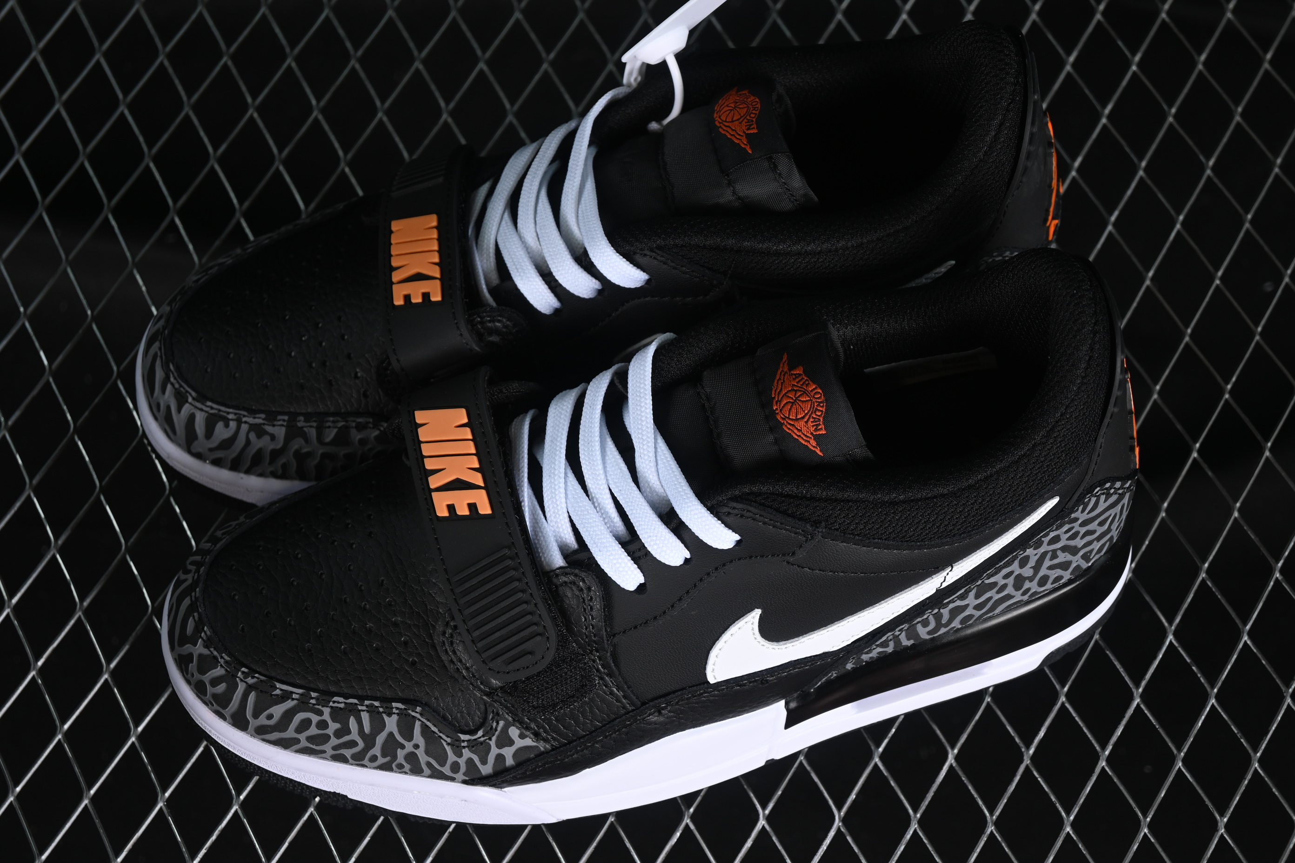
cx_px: 648
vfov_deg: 18.2
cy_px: 432
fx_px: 2698
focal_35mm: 75
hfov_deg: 27.0
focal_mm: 50
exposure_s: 1/50
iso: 160
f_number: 6.3
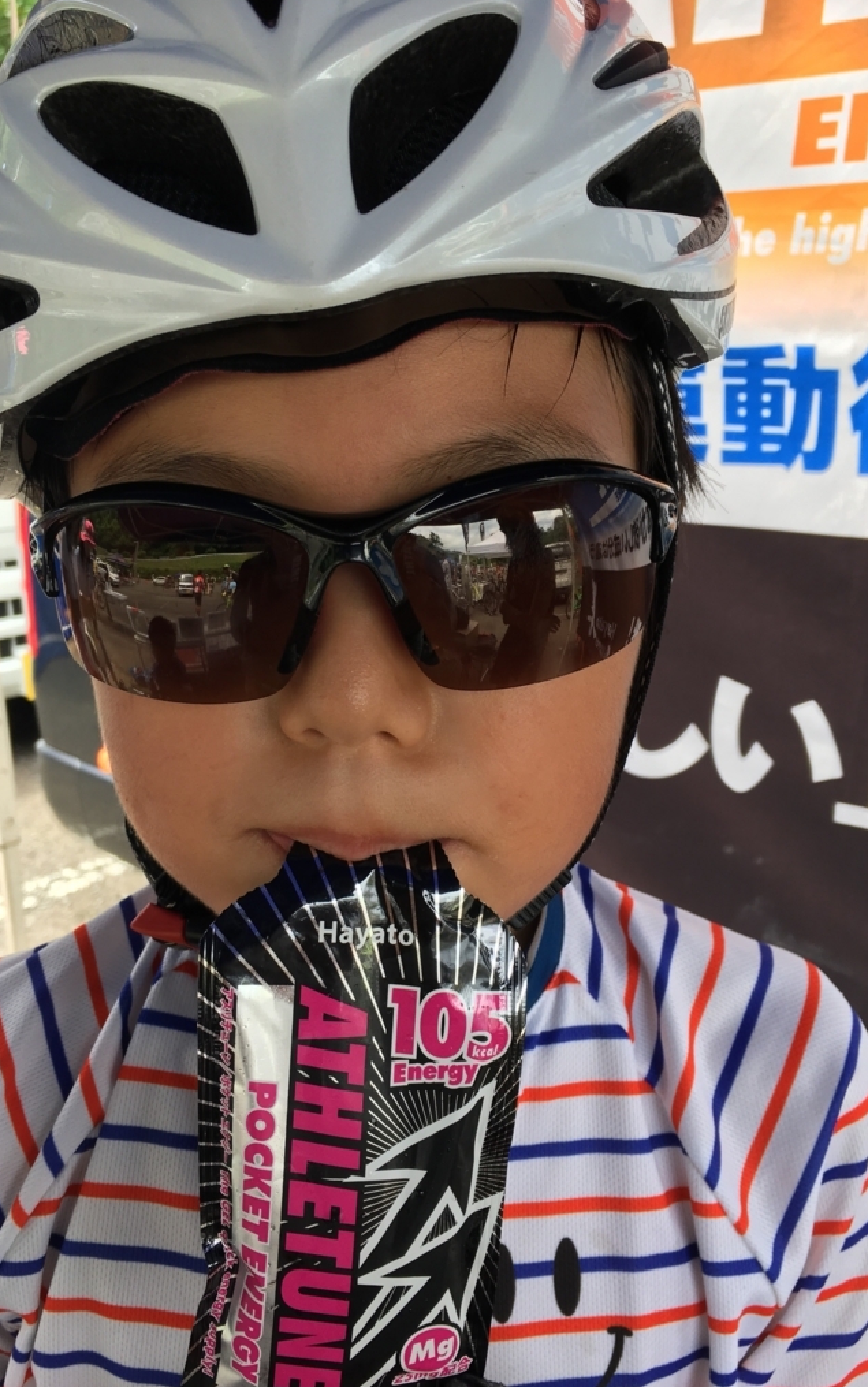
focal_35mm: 31
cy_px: 698
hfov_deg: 40.6
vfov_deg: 61.2
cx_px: 396
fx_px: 1172
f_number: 2.2
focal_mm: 4.15
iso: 25
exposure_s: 1/120
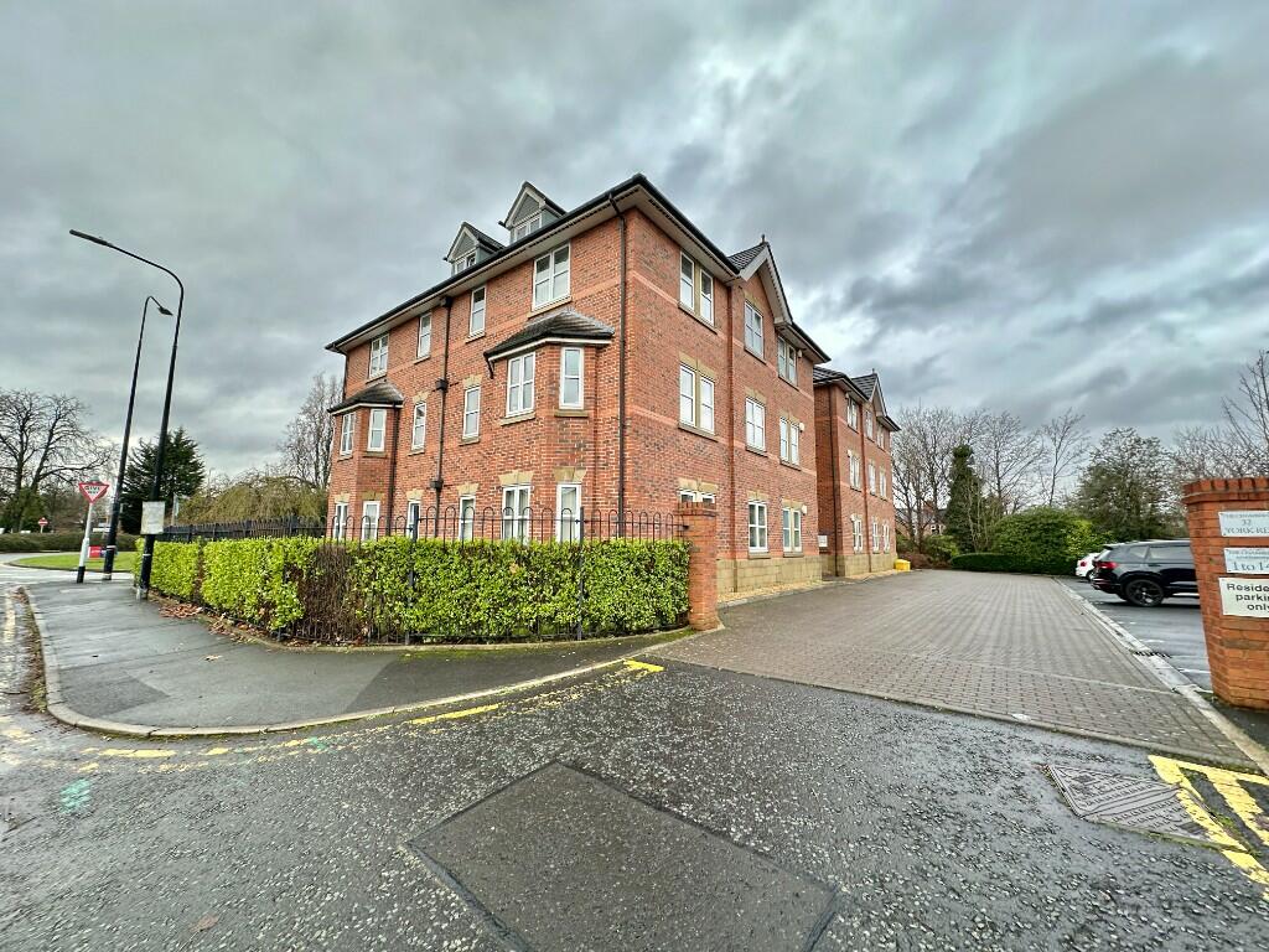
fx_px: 513
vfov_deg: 85.7
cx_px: 634
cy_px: 476
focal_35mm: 14
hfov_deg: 102.1
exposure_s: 1/257
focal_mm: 2.22
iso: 40
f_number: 2.2
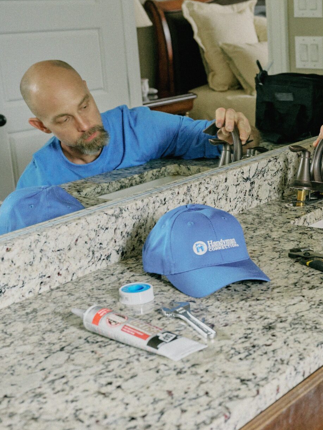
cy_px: 233
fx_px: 821
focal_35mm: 66
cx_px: 349
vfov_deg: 29.4
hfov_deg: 21.2
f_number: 5.6
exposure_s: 1/125
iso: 1600
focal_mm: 41
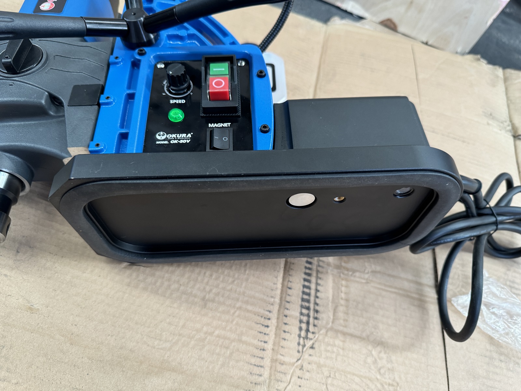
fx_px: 361
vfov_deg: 56.8
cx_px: 260
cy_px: 196
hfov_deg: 71.6
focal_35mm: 24
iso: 200
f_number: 1.78
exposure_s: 1/73
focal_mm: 6.76
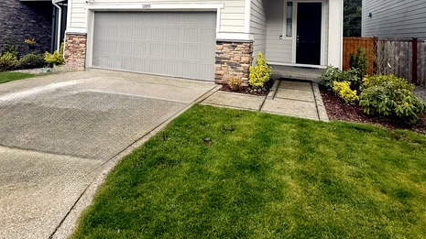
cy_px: 28
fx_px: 237
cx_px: 212
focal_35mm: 21
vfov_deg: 48.5
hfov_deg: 83.9
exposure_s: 1/236
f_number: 2.2
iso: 64
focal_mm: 2.22
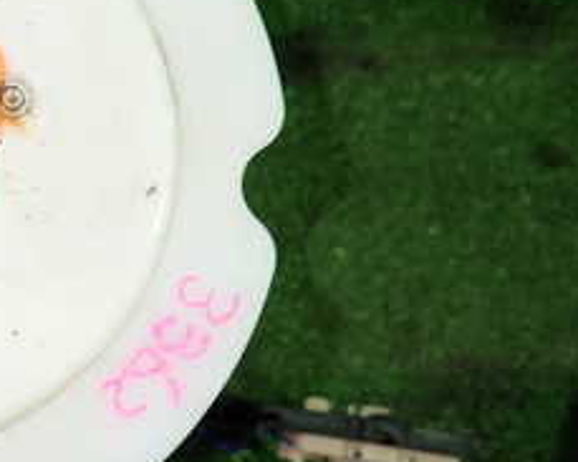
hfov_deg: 26.5
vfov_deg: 23.6
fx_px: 1094
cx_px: -106
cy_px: 129
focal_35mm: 64
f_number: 2
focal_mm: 4.5
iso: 200
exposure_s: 1/30
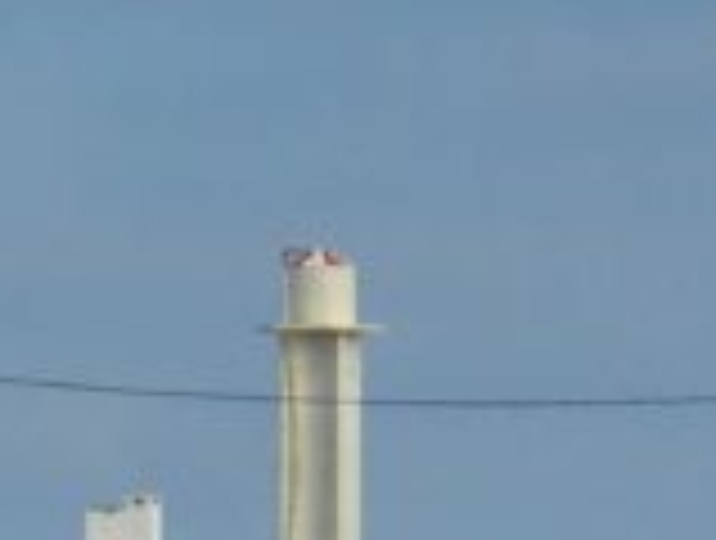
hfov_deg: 1.1
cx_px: -23
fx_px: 36093
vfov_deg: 0.9
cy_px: 252
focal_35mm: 1741
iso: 80
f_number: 6.3
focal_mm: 46.32
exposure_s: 1/320
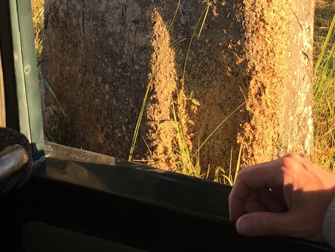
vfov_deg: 17.7
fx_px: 784
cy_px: -14
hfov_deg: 24.1
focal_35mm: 81
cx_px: 176
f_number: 2.2
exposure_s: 1/350
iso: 32
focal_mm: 4.15
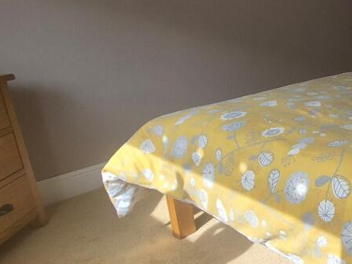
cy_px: 99
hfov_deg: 43.3
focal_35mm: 30
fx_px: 305
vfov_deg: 46.4
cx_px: 404
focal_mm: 1.74
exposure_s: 1/191
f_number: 2.2
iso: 50
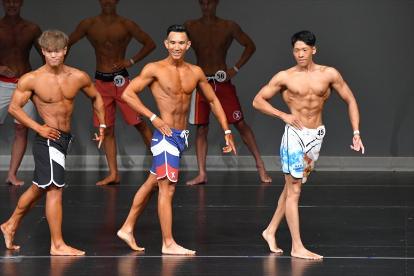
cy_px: 138
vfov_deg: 4.4
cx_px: 207
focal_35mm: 315
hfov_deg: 6.5
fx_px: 3621
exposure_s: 1/400
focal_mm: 210
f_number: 5.6
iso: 4000
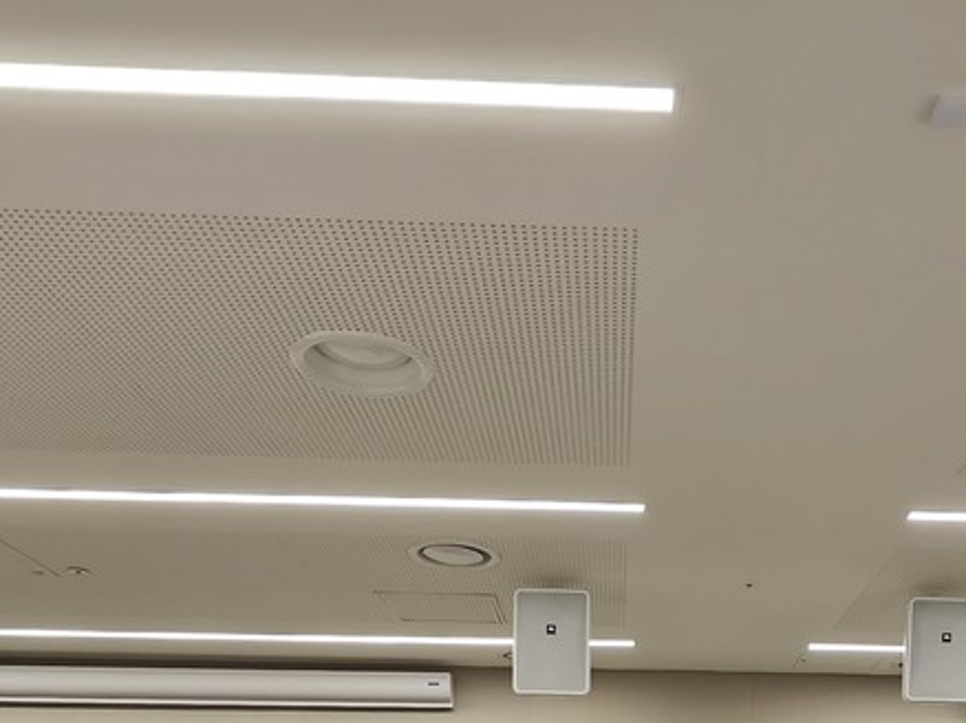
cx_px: 651
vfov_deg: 30.6
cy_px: 915
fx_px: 1060
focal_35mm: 38
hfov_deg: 48.1
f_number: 2.2
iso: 100
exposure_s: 1/60
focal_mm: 2.2
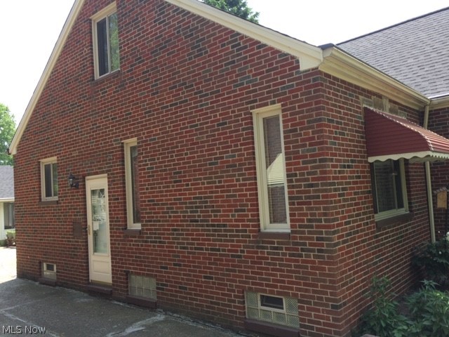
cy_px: 168
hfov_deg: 61.7
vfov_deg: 48.2
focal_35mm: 29
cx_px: 224
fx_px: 376
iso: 32
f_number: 2.2
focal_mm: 4.15
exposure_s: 1/595
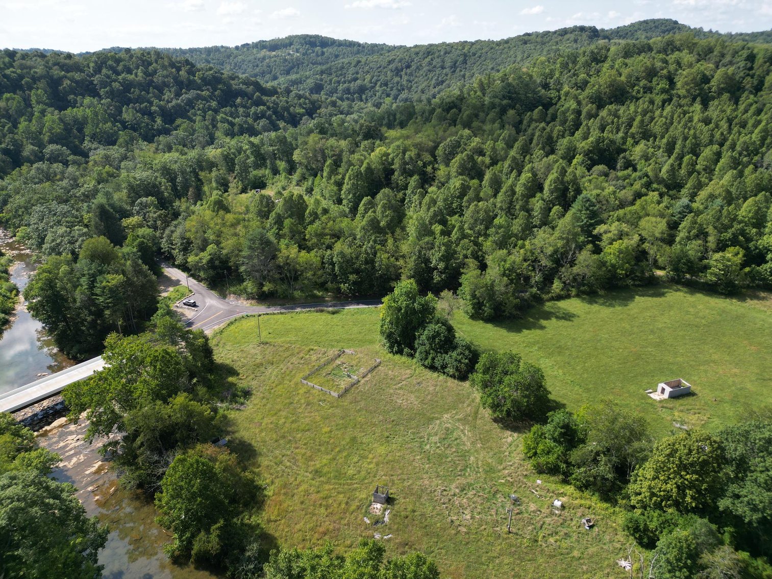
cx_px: 386
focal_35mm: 24
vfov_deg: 56.8
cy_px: 290
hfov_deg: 71.6
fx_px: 535
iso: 150
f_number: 1.7
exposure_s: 1/2000
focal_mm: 6.72
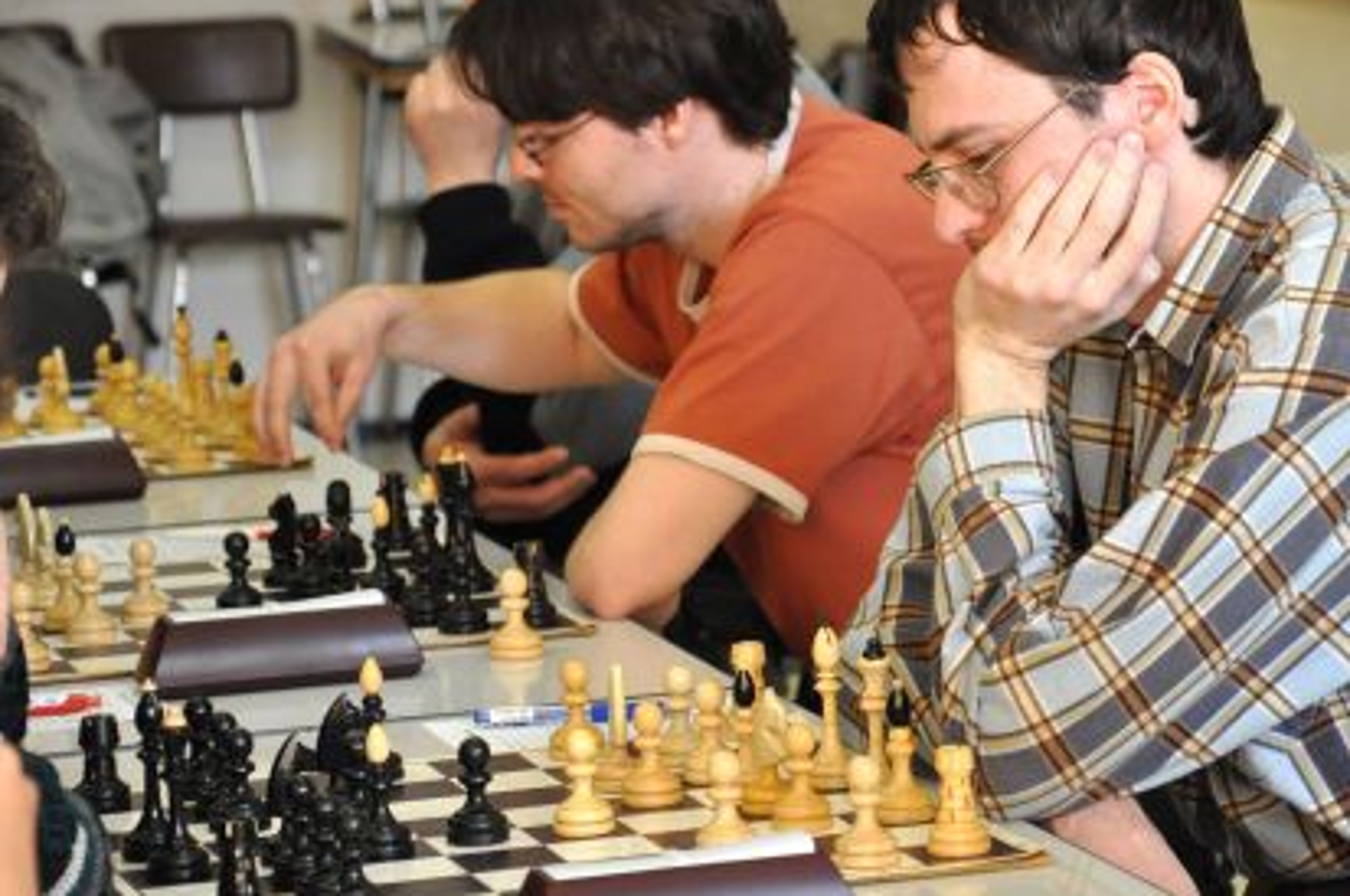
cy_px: 402
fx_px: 6253
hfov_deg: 12.3
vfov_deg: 8.2
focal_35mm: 167
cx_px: 785
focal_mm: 92
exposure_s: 1/125
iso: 1600
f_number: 5.6
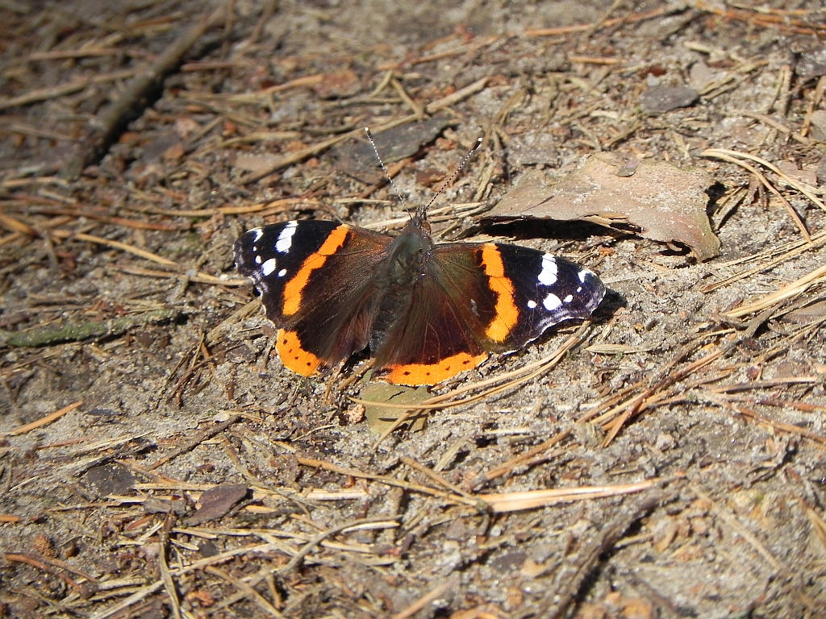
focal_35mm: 377
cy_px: 310
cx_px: 413
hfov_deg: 5.3
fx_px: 8996
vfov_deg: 3.9
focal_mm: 67.2
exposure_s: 1/304
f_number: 5
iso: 160
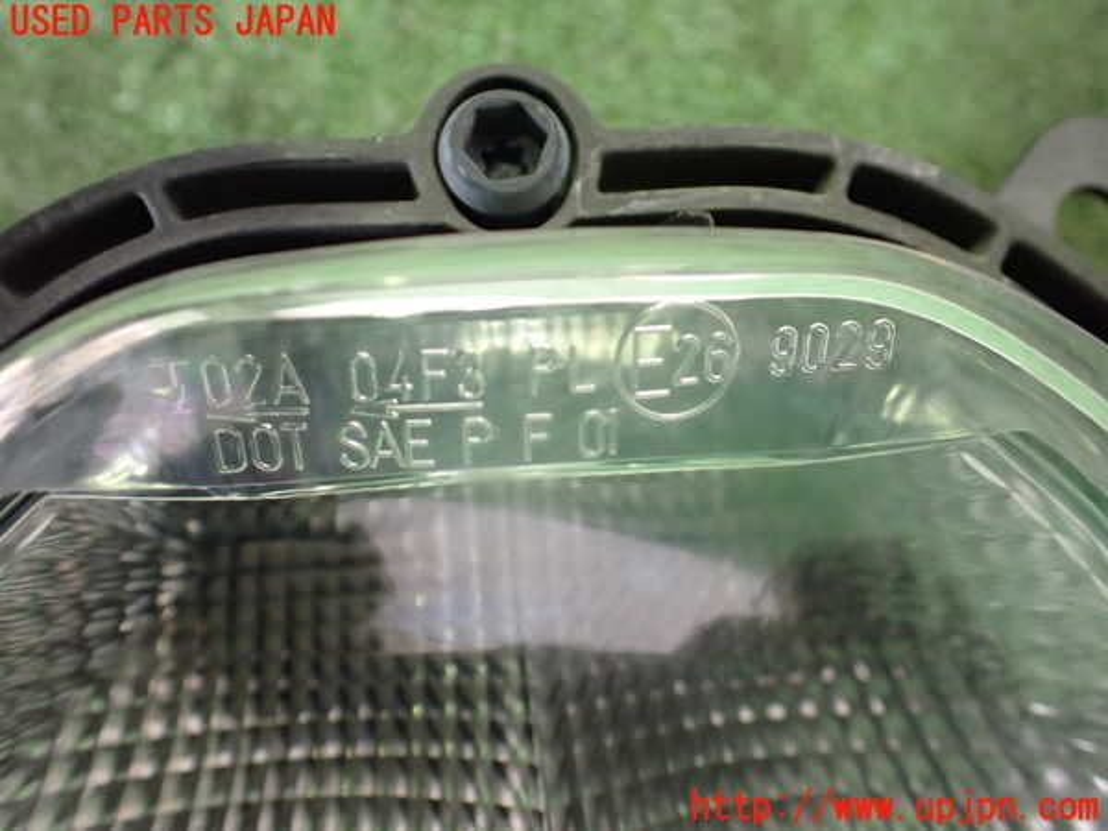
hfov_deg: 60.0
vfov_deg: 46.8
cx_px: 554
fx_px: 960
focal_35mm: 30
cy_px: 416
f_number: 2.3
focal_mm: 5.4
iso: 800
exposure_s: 1/50
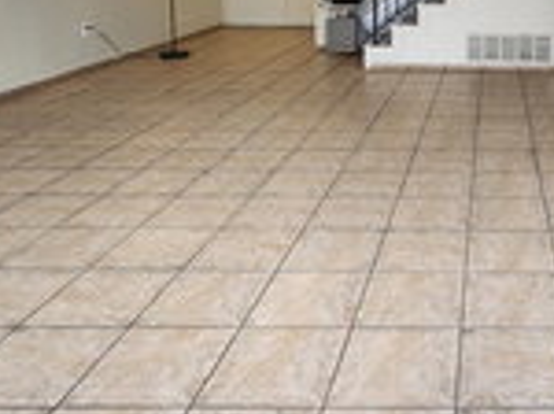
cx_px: 504
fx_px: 591
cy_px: 7
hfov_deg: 45.3
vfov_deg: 35.2
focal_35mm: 37
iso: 125
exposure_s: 1/60
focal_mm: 2.2
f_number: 2.2
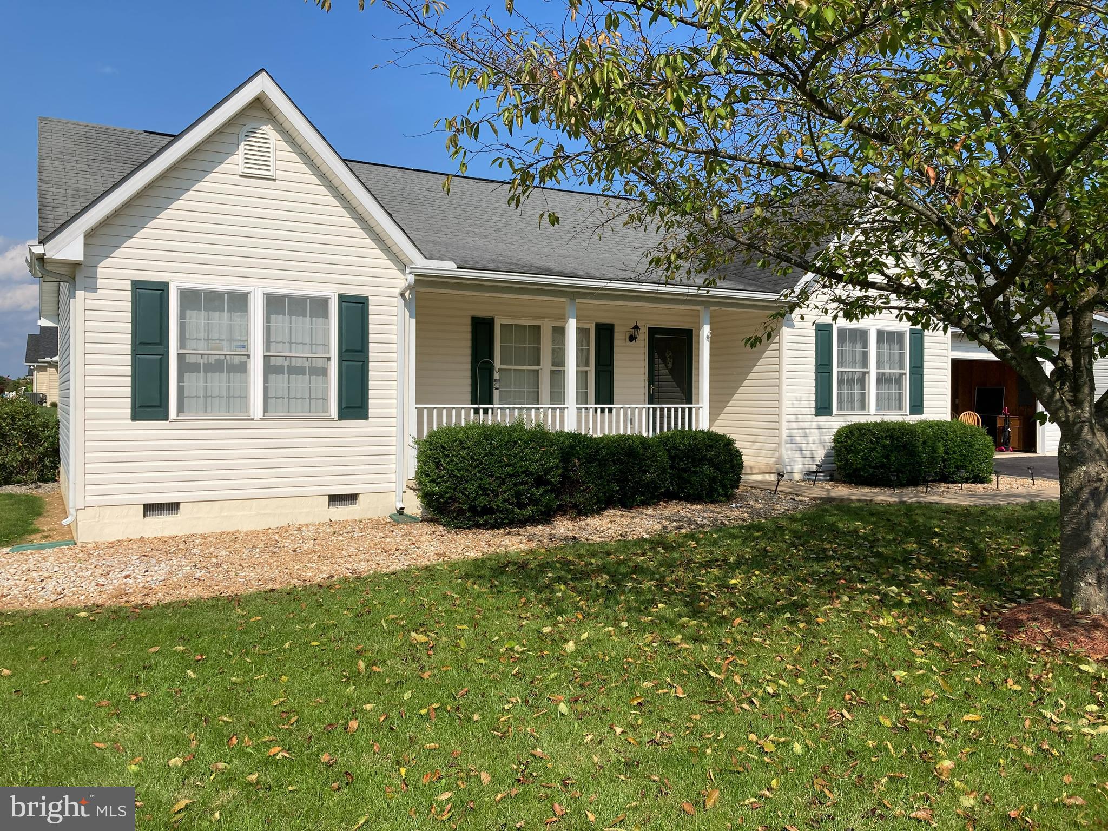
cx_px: 554
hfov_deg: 63.4
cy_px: 416
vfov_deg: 49.7
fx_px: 896
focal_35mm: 28
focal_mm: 3.99
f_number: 1.8
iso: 20
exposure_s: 1/3040
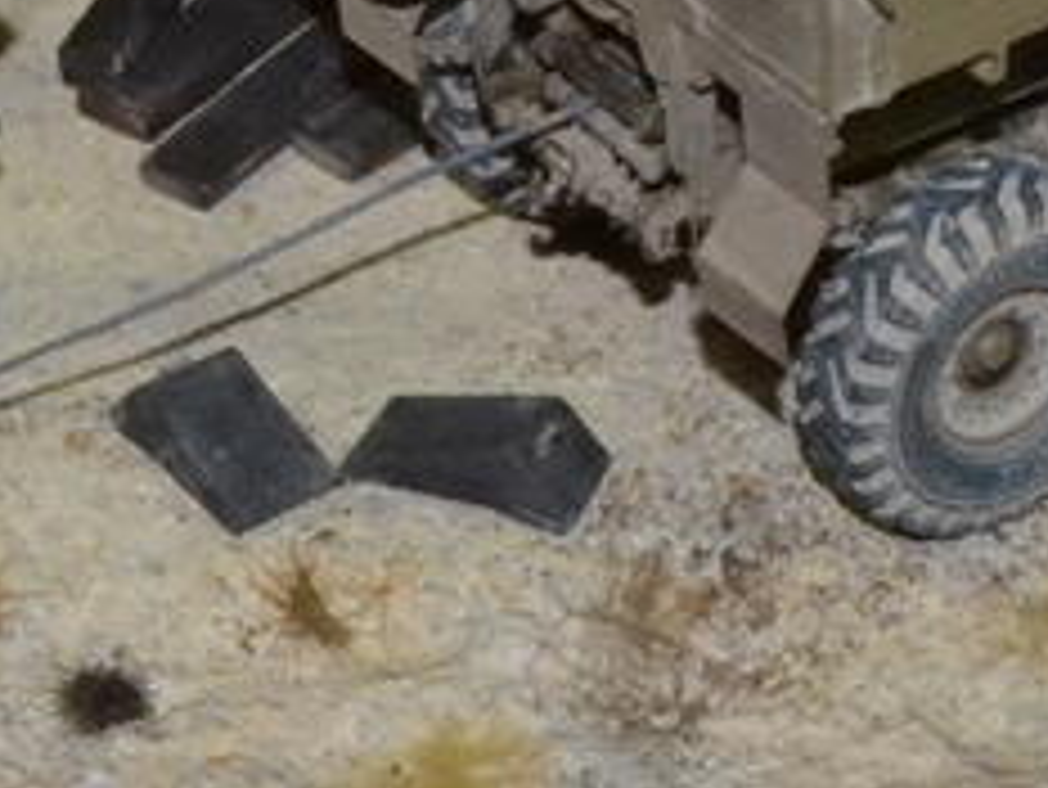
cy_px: 1045
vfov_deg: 6.2
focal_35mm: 238
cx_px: 531
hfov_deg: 8.3
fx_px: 7209
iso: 3200
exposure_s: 1/60
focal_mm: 32
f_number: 22
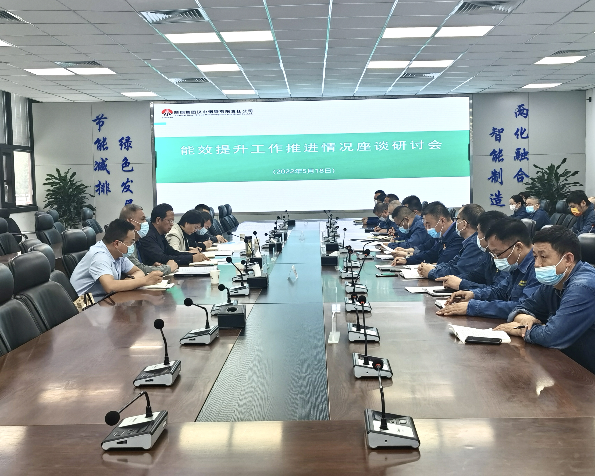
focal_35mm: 45
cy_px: 237
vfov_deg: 33.4
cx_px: 304
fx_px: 792
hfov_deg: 41.2
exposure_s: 1/238
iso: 50
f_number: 1.6
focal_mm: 5.56
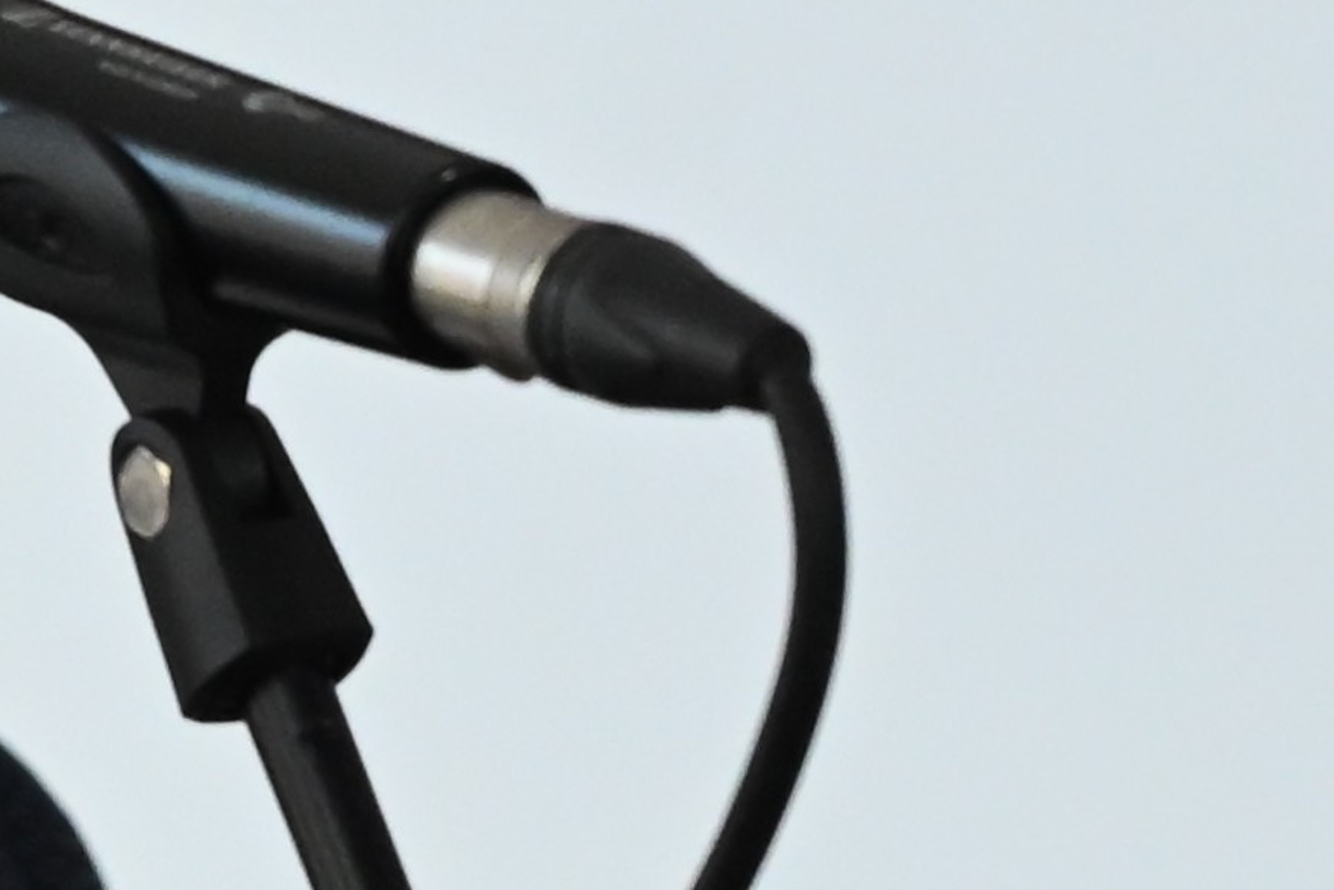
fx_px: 30203
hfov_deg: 2.5
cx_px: -1064
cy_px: -303
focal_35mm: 815
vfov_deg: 1.7
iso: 5000
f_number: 4
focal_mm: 120
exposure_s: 1/500
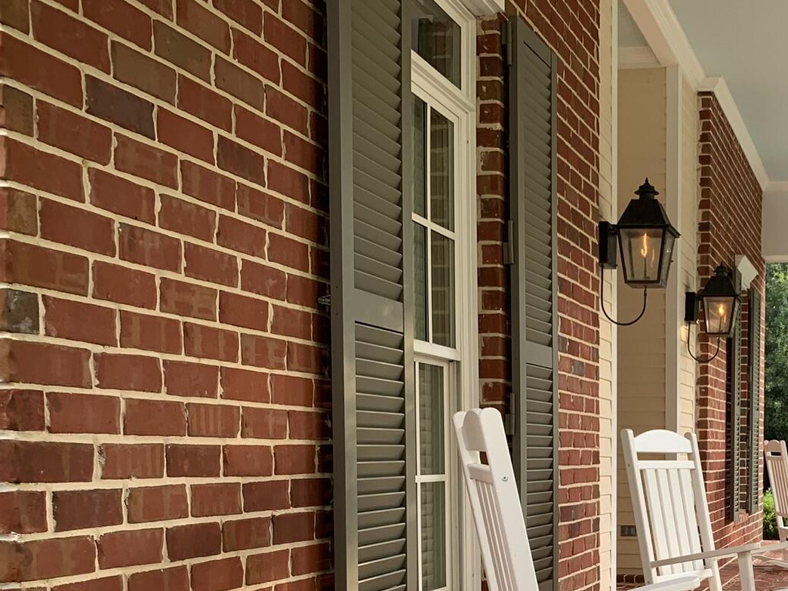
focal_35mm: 51
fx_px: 1161
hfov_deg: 35.1
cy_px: 544
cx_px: 726
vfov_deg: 27.4
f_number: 1.8
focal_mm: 4.25
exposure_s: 1/121
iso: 80
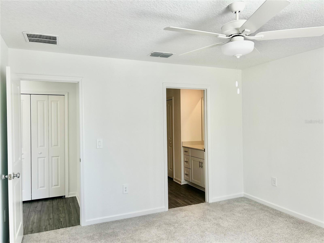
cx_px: 162
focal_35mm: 26
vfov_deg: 53.1
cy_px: 122
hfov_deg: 67.3
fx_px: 243
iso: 40
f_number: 1.5
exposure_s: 1/187
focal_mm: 5.7
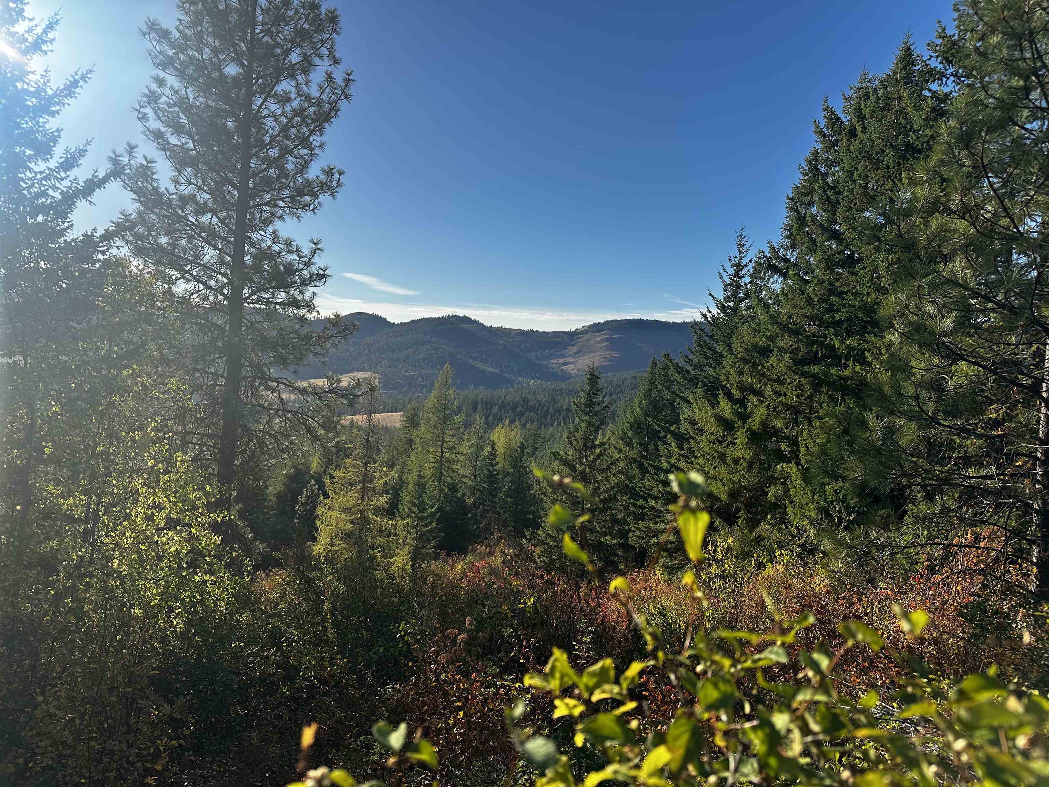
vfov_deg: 56.8
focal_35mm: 24
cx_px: 524
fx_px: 727
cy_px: 394
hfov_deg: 71.6
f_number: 1.78
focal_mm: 6.86
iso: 80
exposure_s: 1/4762
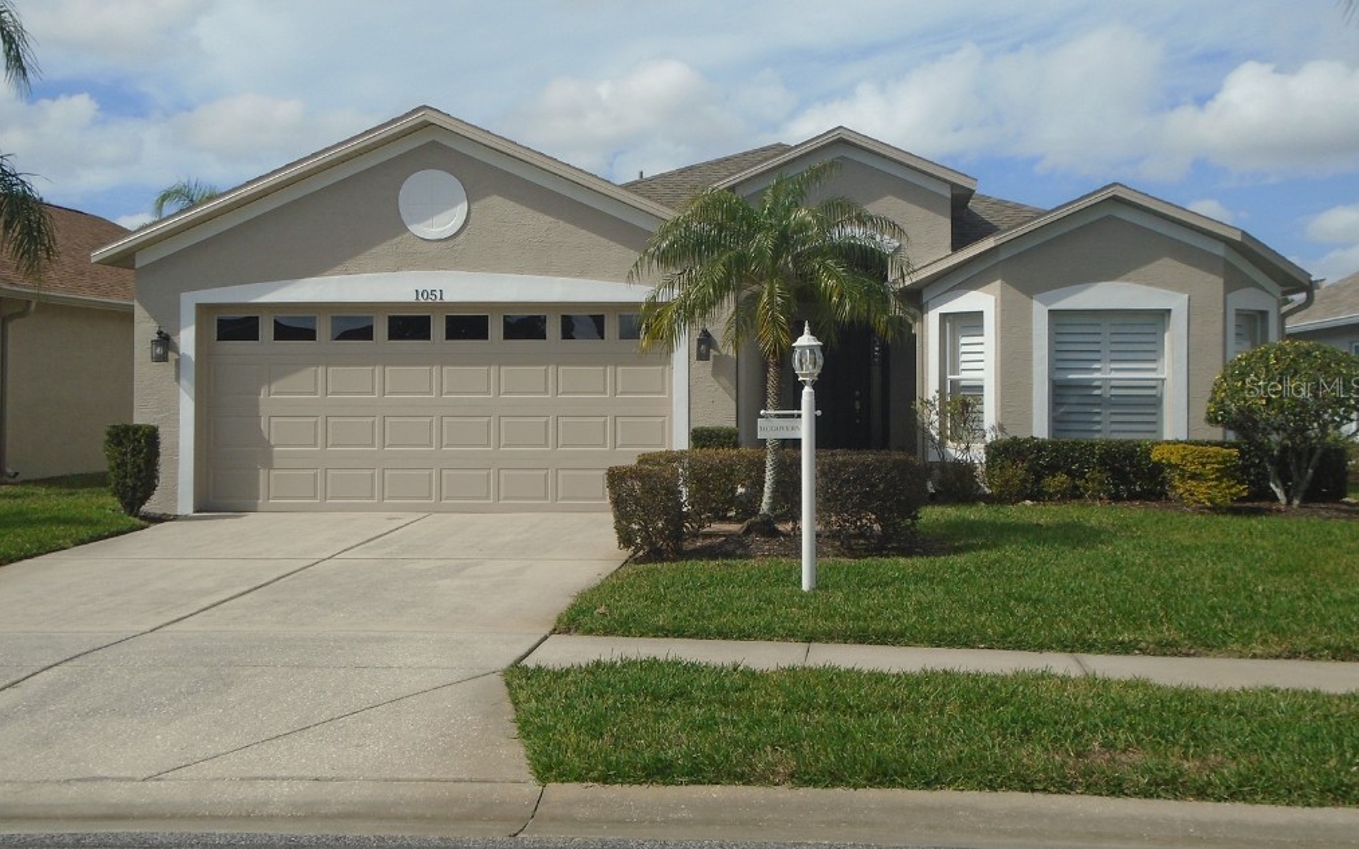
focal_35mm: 45
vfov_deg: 28.6
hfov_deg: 44.4
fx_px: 1667
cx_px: 684
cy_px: 386
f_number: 10.3
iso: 100
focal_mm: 7.4
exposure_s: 1/250
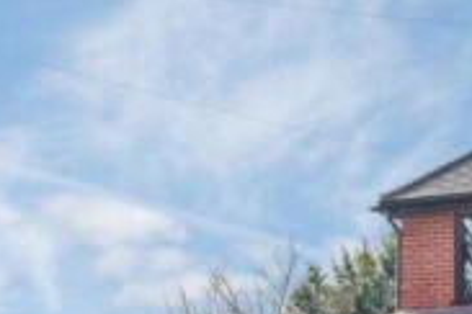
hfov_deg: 16.3
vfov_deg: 10.8
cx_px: 329
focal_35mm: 125
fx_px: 1639
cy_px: 374
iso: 640
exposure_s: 1/640
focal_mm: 35
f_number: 8
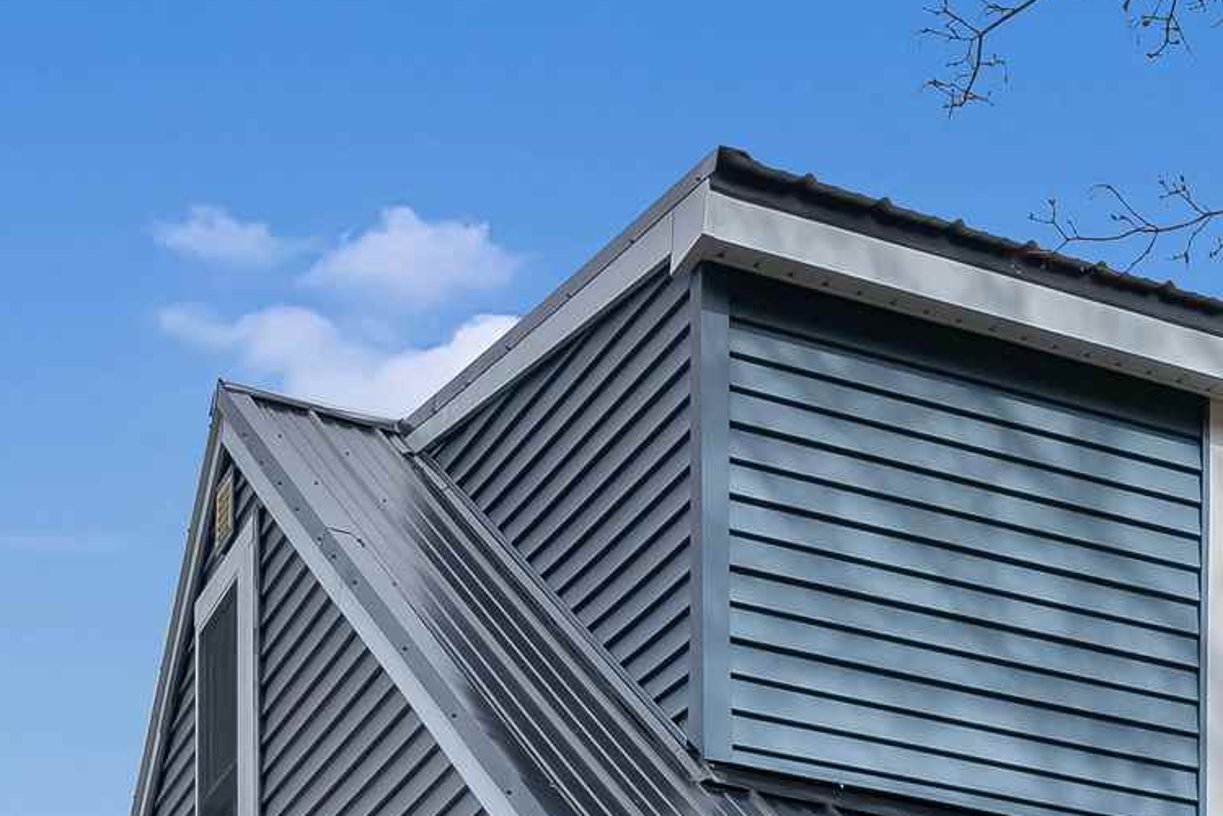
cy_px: 1334
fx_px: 2921
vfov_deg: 14.5
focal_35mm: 86
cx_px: 1406
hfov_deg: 22.1
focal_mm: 21
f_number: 8
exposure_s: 1/1500
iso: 800
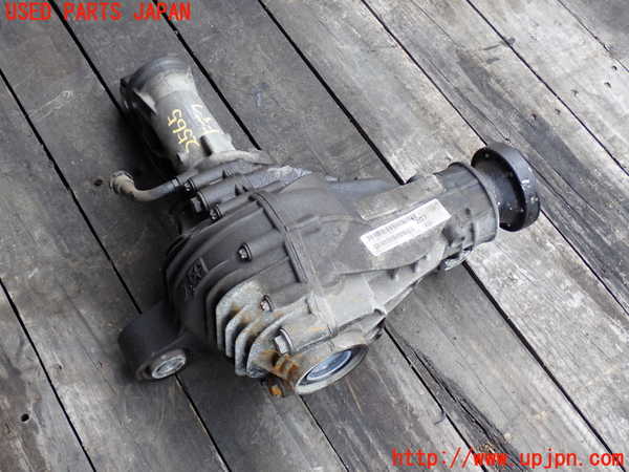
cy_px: 236
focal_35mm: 50
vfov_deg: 29.1
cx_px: 314
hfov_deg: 38.2
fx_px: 909
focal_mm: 9.01
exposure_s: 1/50
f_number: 3.2
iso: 200
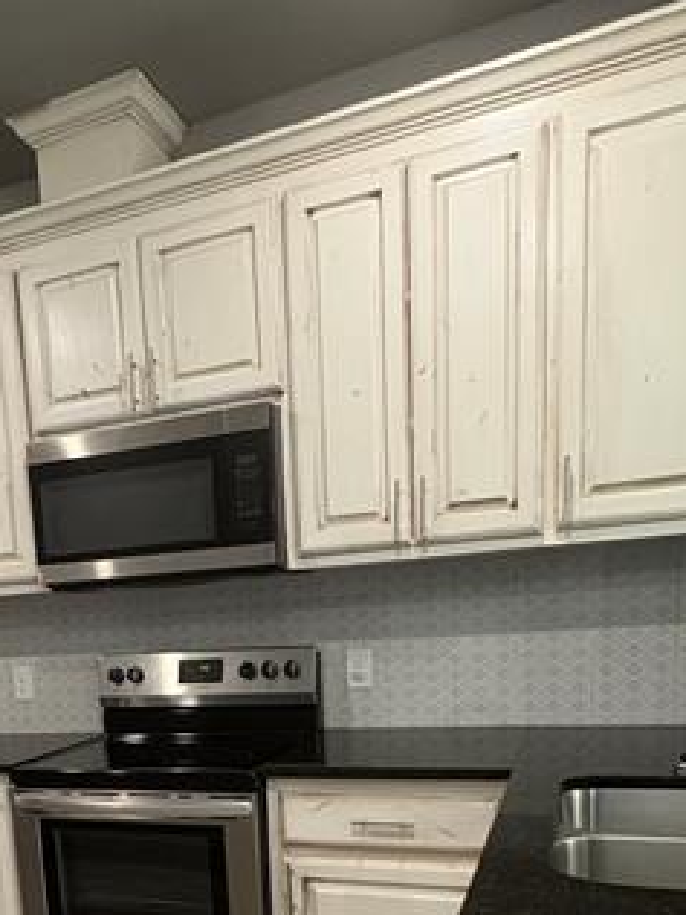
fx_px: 898
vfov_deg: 49.6
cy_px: 776
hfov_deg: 40.4
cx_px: 159
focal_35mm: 34
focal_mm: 2.22
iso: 400
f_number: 2.2
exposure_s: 1/60
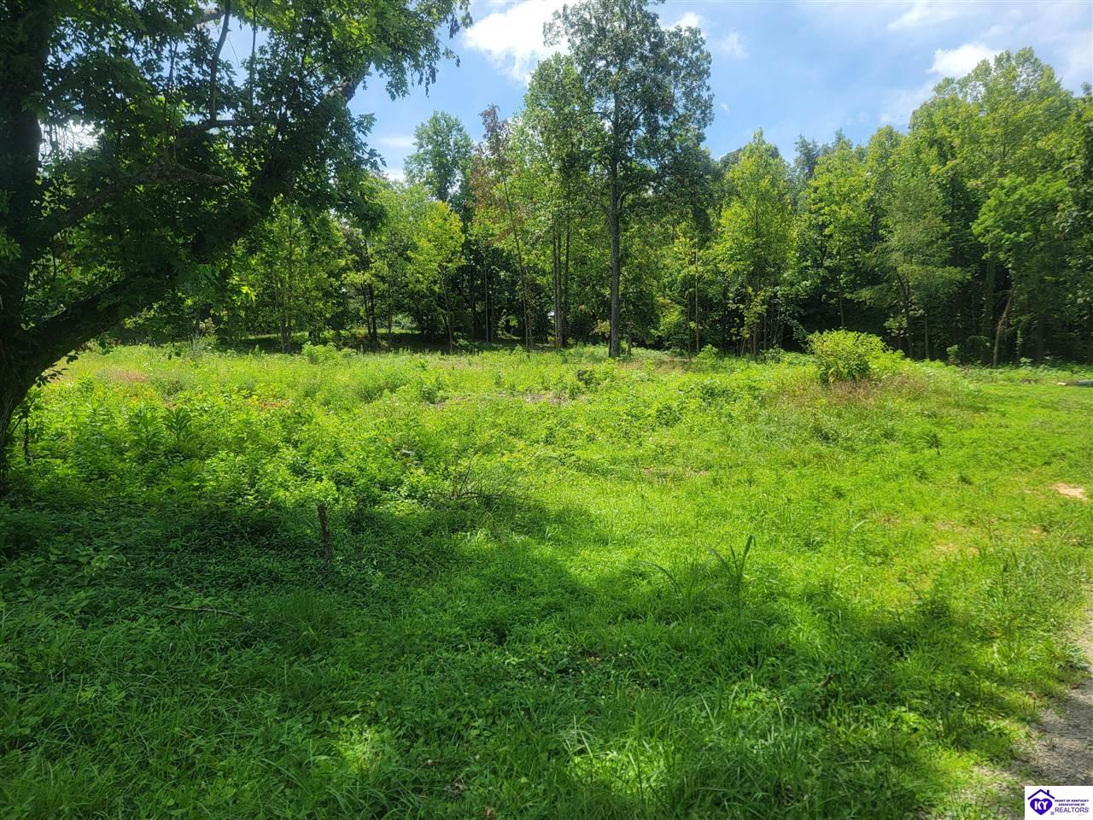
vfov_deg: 56.8
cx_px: 546
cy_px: 410
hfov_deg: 71.6
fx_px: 758
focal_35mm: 24
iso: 16
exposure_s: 1/612
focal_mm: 6.7
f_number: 1.8
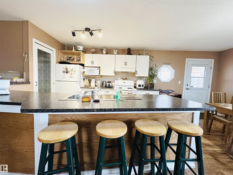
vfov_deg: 85.7
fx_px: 94
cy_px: 88
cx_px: 116
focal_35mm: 14
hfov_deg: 102.1
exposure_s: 1/60
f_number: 2.2
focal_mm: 2.22
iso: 250
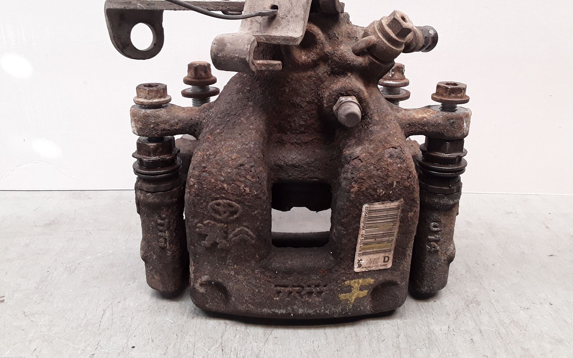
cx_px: 284
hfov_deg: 62.9
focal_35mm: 30
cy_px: 143
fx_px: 468
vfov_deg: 41.6
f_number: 1.9
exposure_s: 1/50
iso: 80
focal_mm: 2.91
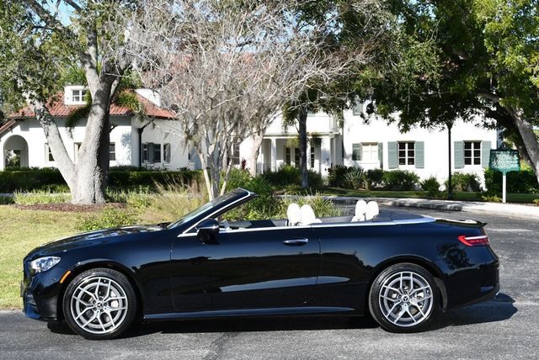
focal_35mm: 62
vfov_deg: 22.0
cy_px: 180
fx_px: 929
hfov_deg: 32.4
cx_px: 270
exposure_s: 1/250
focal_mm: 31
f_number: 8
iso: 140
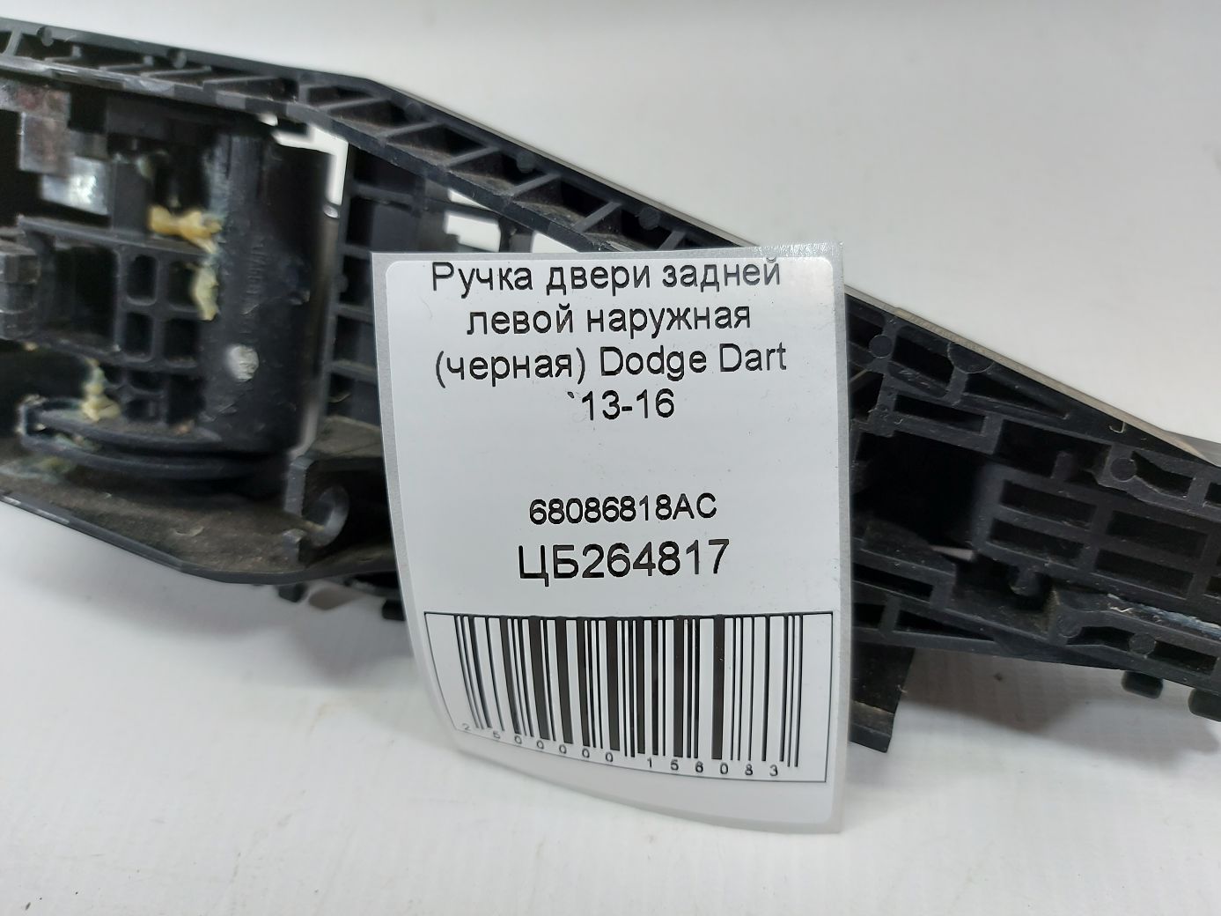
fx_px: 846
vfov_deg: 56.8
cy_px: 458
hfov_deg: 71.6
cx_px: 610
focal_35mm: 24
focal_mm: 5.23
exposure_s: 1/50
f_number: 1.8
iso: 64
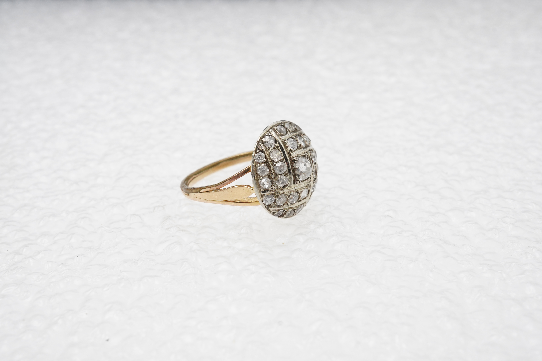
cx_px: 271
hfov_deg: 43.6
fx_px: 677
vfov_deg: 29.9
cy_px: 180
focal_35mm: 45
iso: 640
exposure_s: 1/125
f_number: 22
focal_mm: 30
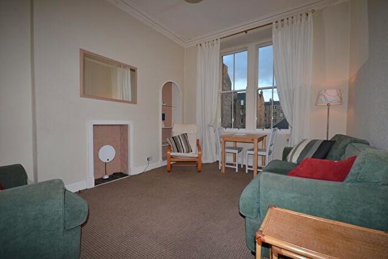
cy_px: 130
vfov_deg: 72.0
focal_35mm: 16
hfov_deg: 95.0
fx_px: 178
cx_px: 194
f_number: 5
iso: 100
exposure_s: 1/60
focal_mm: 11
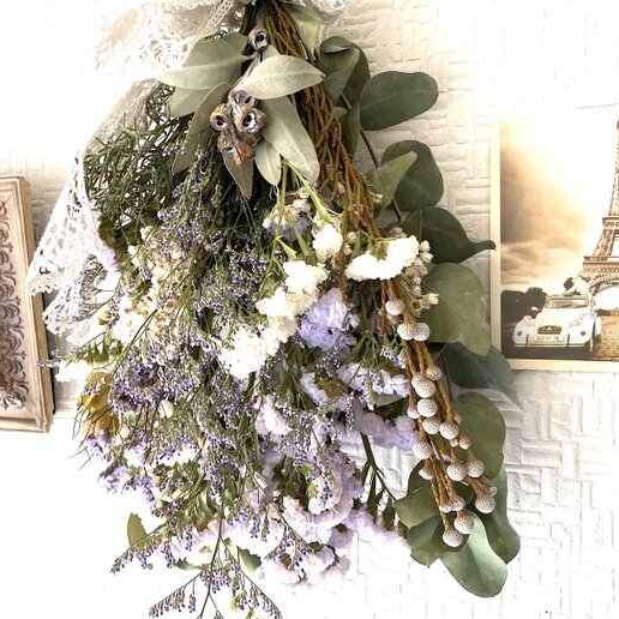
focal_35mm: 38
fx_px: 769
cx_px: 202
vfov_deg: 43.8
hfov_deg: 43.2
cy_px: 277
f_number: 1.8
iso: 125
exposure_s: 1/120
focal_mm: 4.25
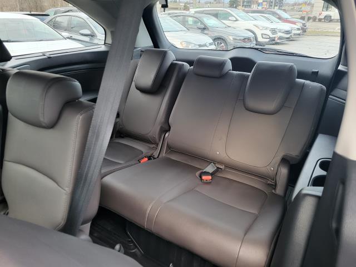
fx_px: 267
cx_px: 178
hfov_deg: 67.3
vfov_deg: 53.1
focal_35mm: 26
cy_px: 134
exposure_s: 1/40
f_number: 1.8
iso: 500
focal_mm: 5.4
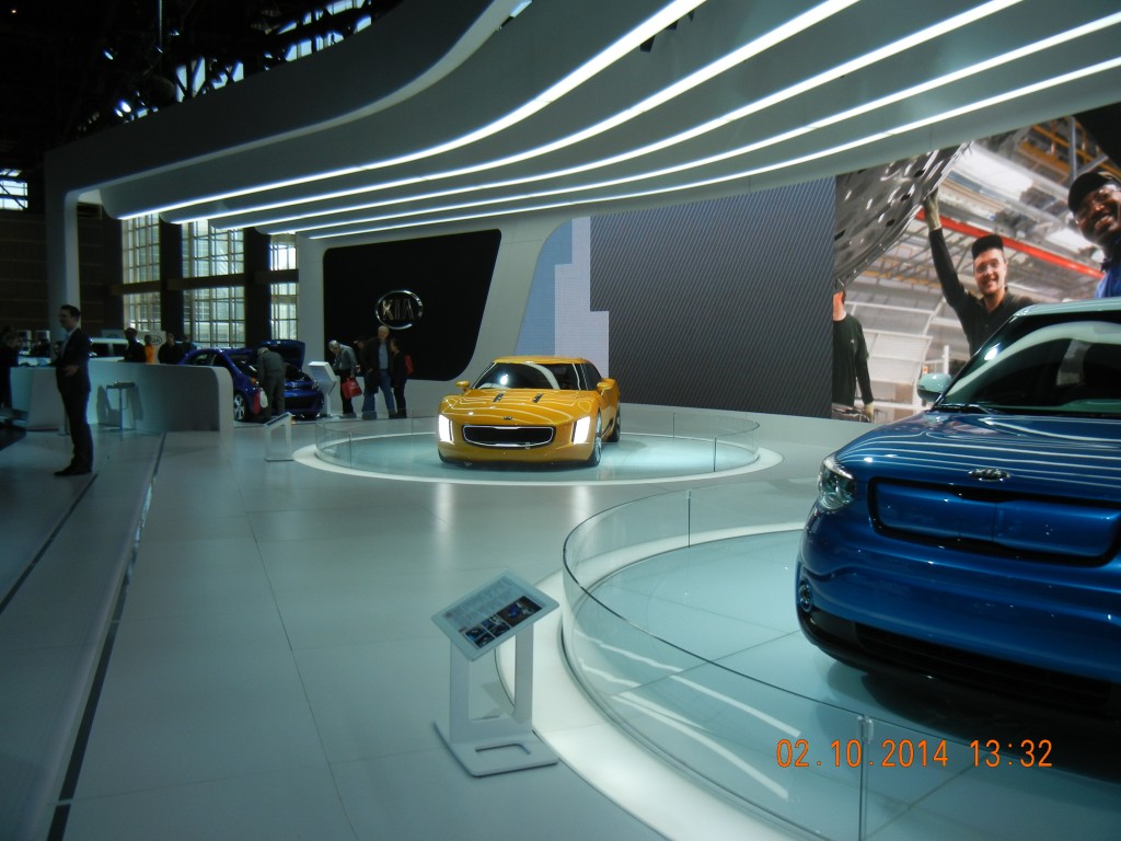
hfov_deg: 60.0
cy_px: 420
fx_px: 972
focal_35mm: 30
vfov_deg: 46.8
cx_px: 560
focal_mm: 5.4
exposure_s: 1/178
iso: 160
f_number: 3.5
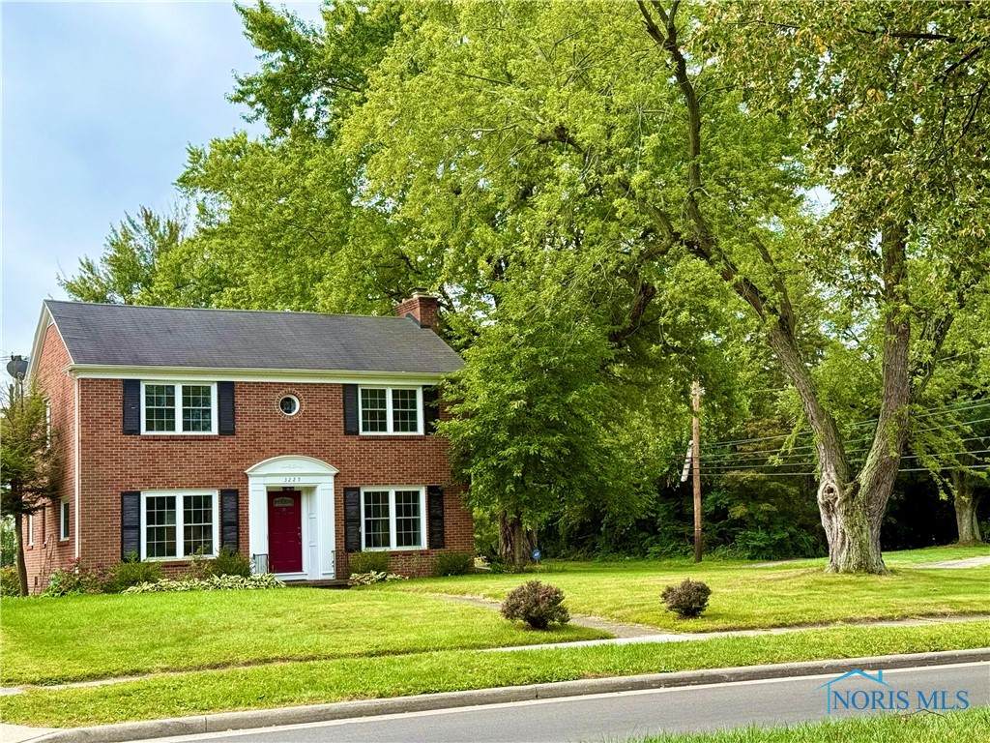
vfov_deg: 30.3
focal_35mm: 48
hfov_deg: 39.7
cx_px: 495
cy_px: 372
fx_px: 1373
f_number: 1.78
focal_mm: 6.76
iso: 100
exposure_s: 1/1330
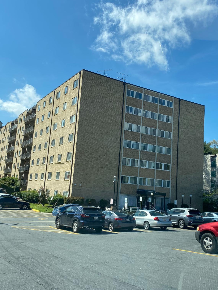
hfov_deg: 40.7
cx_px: 119
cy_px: 145
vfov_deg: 52.6
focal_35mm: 35
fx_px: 294
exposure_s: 1/2183
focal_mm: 4.25
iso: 32
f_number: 1.8
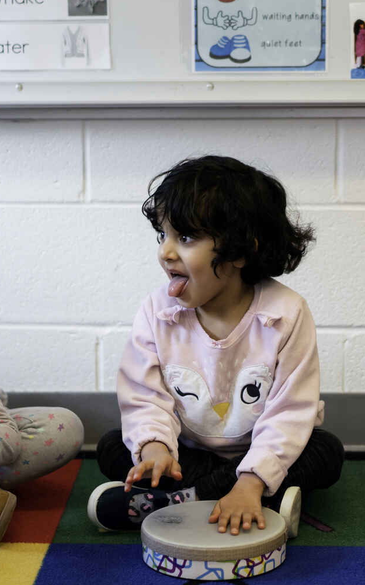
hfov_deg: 13.2
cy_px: 305
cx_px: 227
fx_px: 1577
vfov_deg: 21.0
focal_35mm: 99
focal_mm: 55
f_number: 1.8
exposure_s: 1/1000
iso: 1000
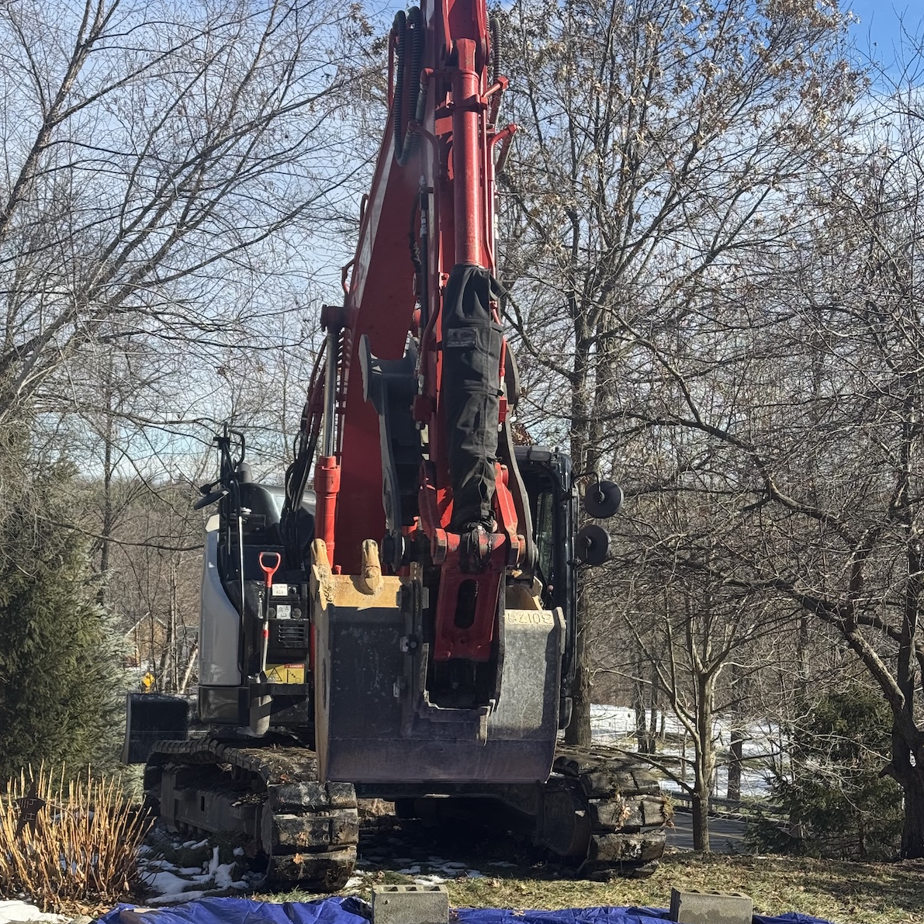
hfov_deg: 30.0
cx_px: 462
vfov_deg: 30.0
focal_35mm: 57
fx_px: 1721
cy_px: 530
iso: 64
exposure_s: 1/1984
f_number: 1.78
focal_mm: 6.76
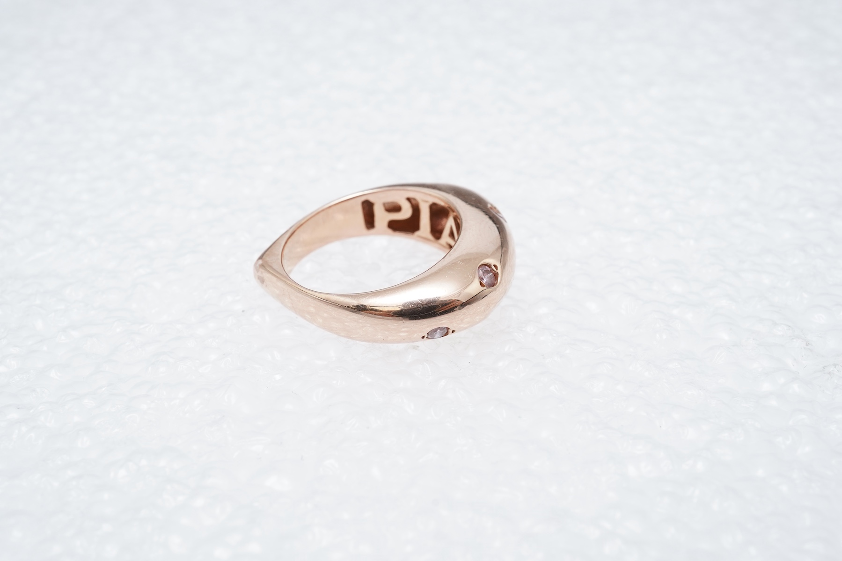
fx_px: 1053
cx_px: 421
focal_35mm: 45
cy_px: 280
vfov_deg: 29.9
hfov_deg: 43.6
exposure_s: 1/125
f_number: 22
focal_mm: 30
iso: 640
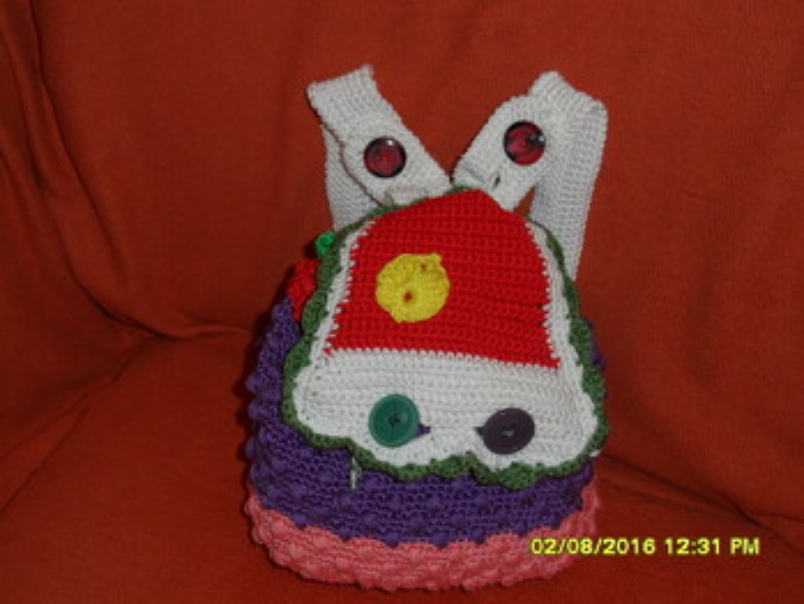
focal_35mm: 60
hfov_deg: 32.2
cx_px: 402
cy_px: 302
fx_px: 1394
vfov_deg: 24.4
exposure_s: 1/45
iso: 200
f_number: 4
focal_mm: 10.3
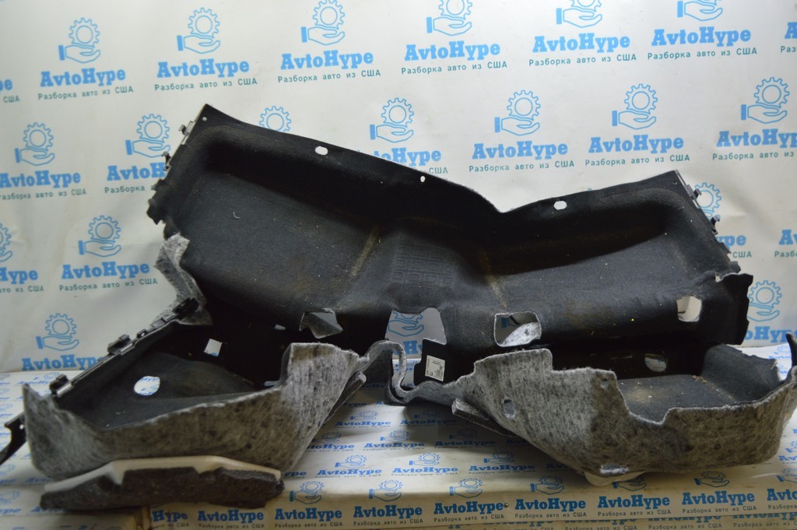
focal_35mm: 34
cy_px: 265
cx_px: 398
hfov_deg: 55.1
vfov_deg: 38.3
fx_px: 763
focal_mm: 23
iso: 400
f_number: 3.8
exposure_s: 1/40
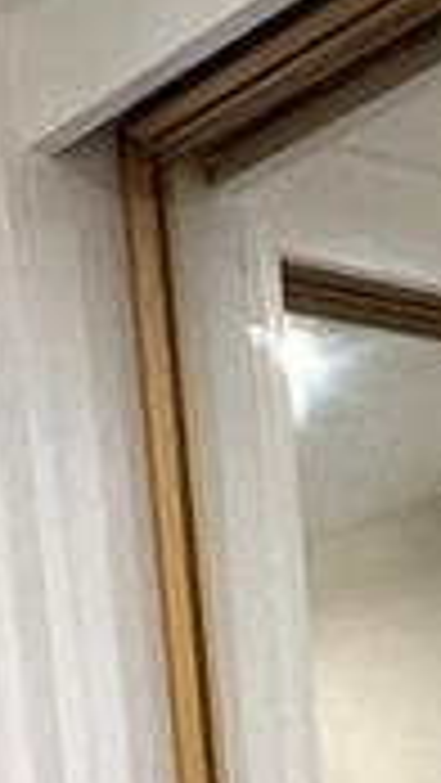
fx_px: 2181
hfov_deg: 10.7
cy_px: 1346
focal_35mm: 105
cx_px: 842
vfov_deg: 17.2
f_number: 2.2
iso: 200
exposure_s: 1/120
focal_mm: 2.22
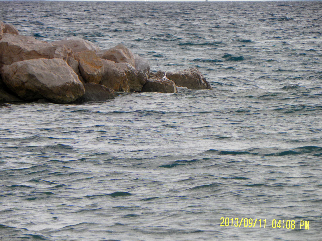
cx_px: 161
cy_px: 120
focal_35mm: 350
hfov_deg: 5.7
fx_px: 3256
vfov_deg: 4.2
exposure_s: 1/400
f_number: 5
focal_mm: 62.2
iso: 80
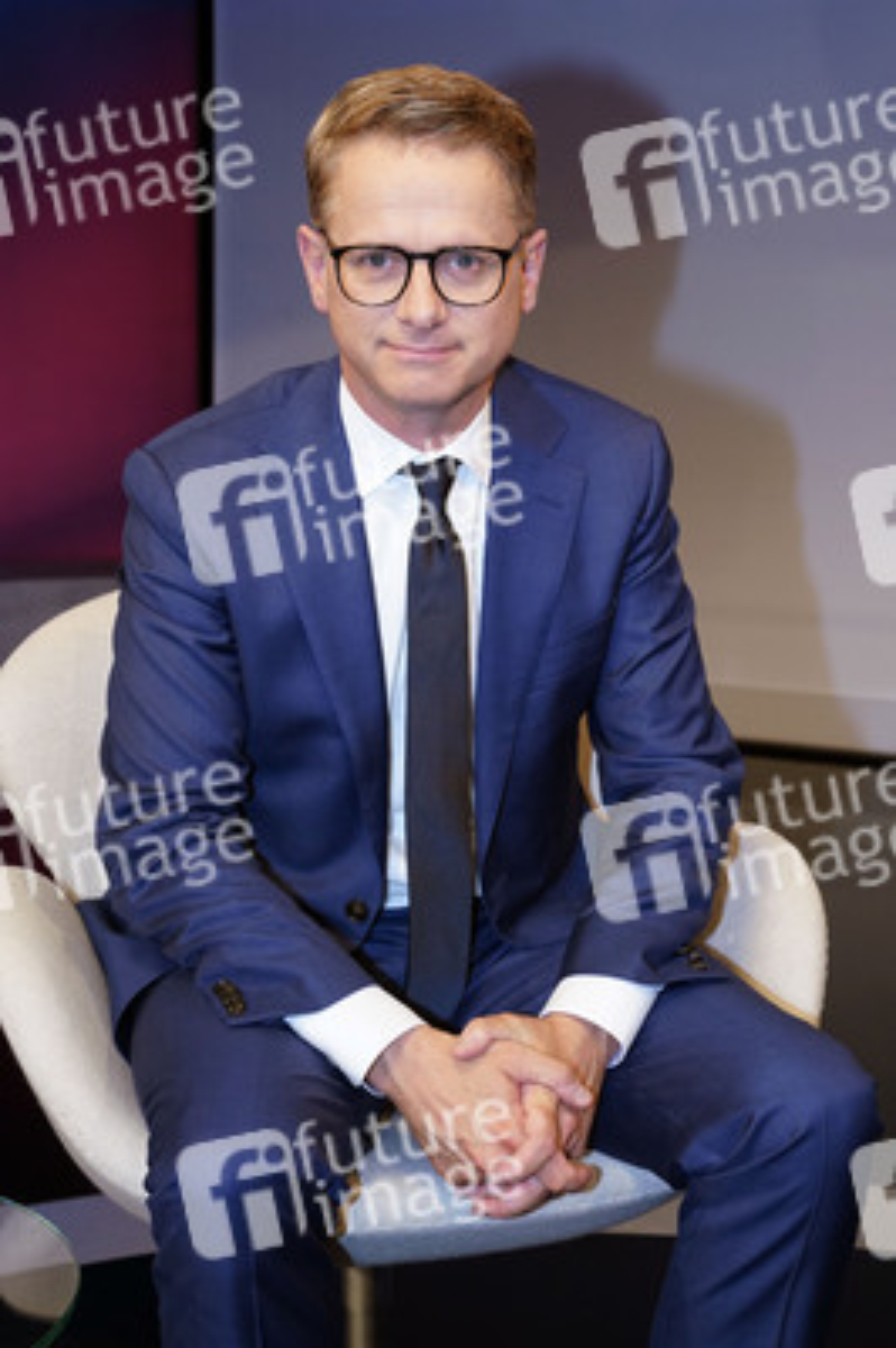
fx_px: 1645
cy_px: 674
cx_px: 448
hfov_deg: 30.5
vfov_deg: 44.5
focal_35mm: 44
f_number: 5.6
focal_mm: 44
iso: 2000
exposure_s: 1/125
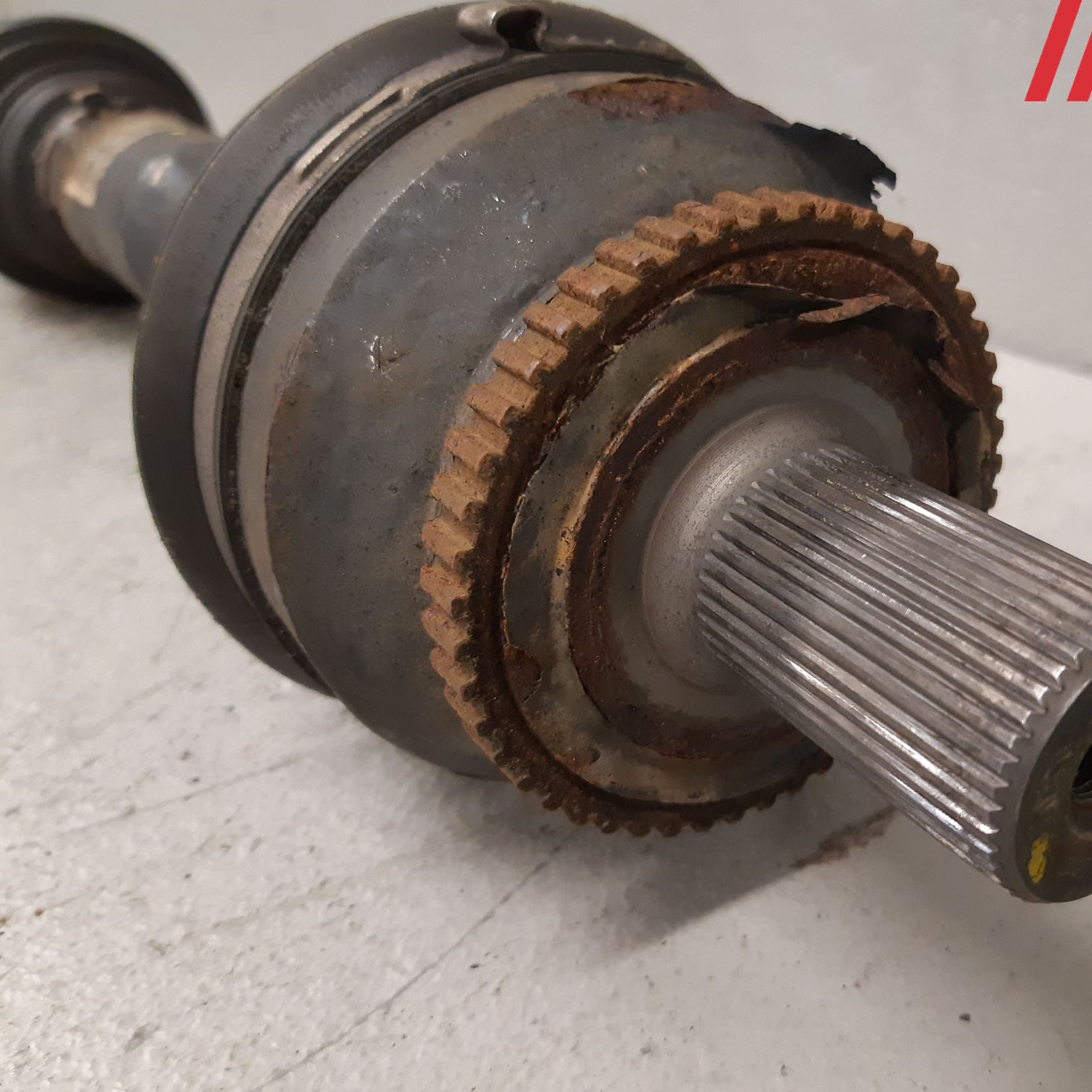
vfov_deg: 51.1
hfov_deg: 50.3
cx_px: 720
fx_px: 1142
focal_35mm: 32
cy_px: 546
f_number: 1.7
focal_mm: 3.93
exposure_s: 1/50
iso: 250
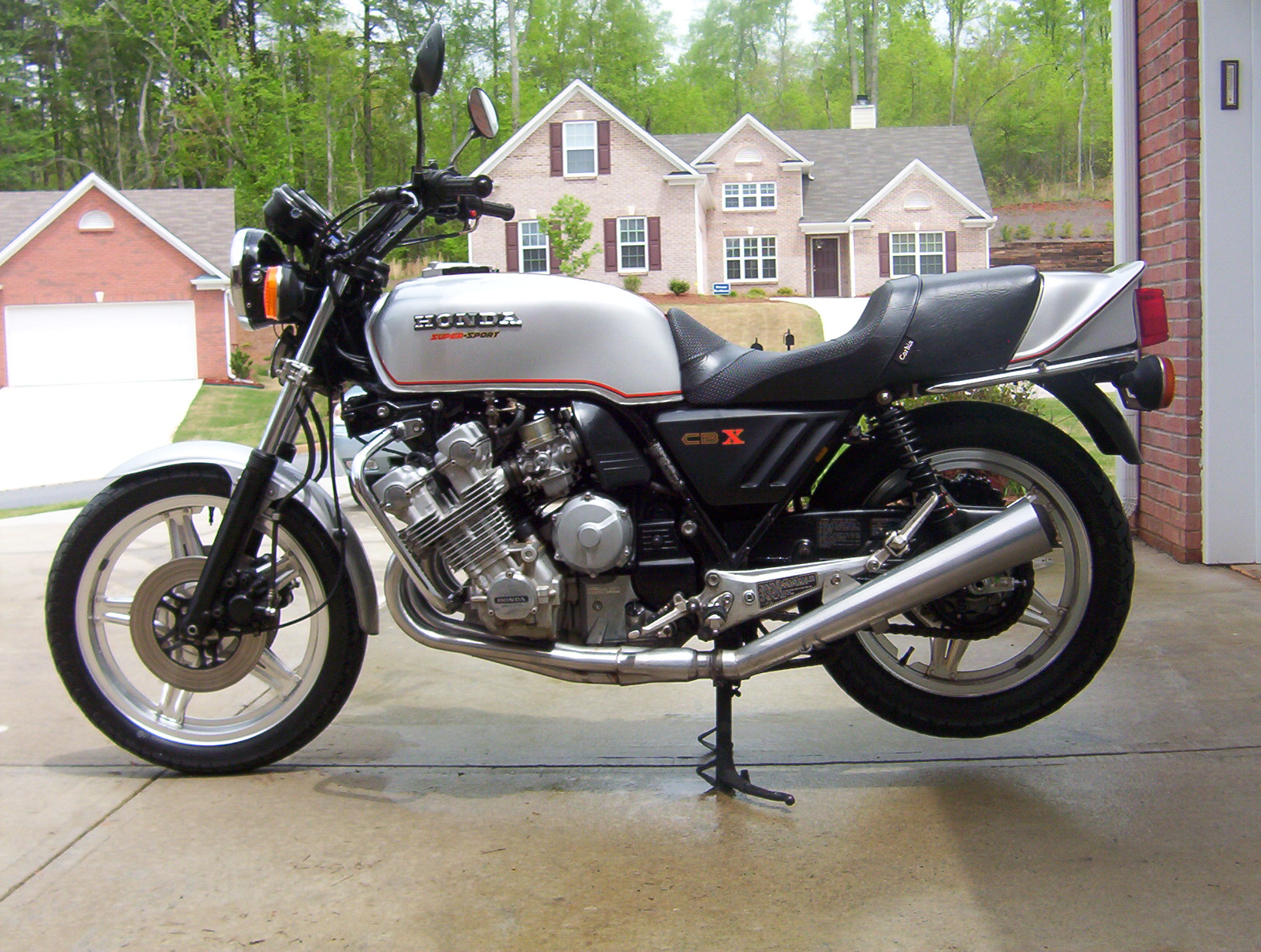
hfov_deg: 51.2
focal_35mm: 36
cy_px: 476
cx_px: 630
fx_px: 1315
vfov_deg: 39.8
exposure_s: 1/390
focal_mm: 5.54
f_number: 5.24
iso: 100
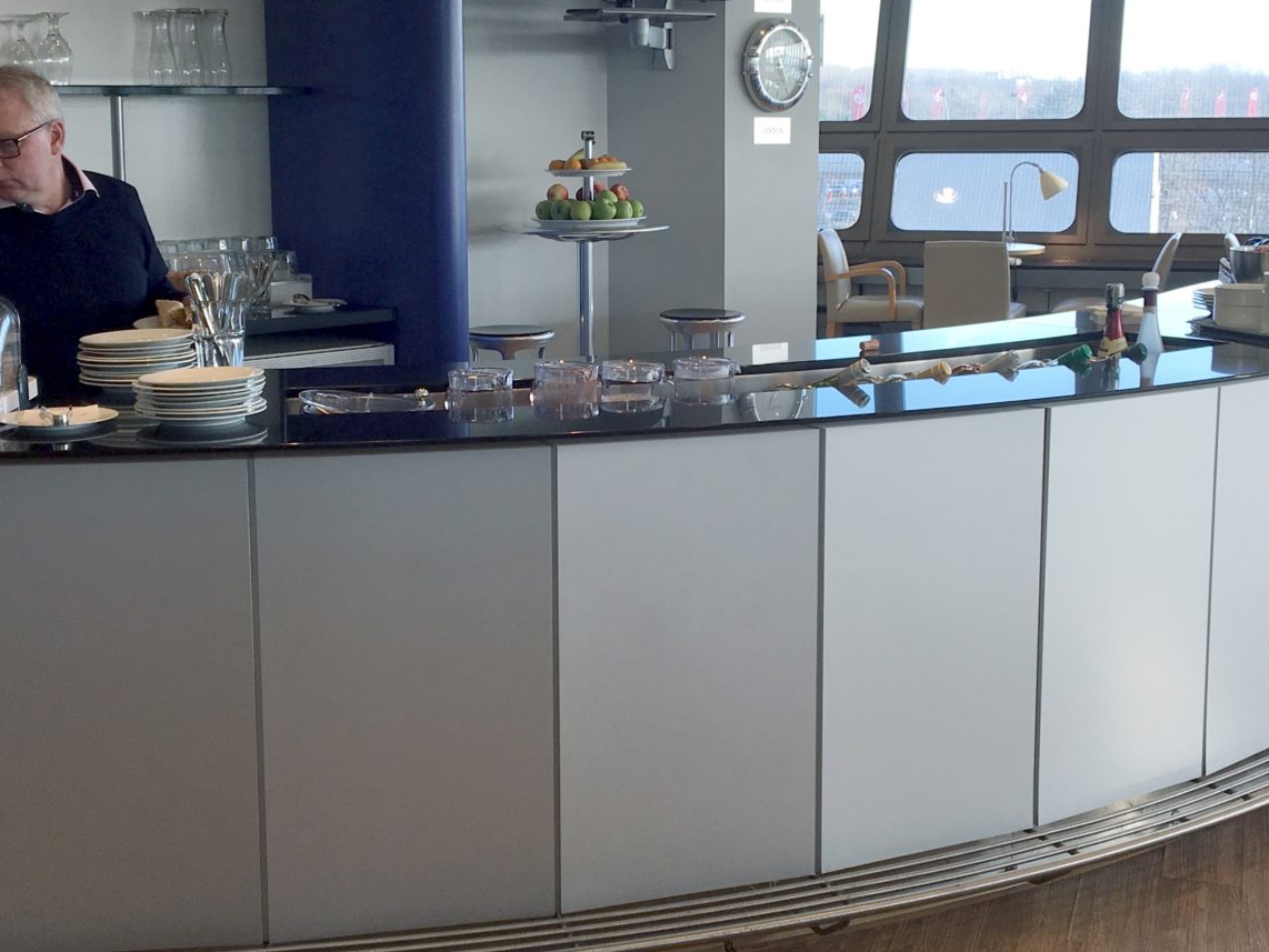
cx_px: 600
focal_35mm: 52
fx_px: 1907
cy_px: 418
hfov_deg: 36.8
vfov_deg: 28.0
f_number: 2.2
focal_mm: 4.15
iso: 25
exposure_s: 1/156
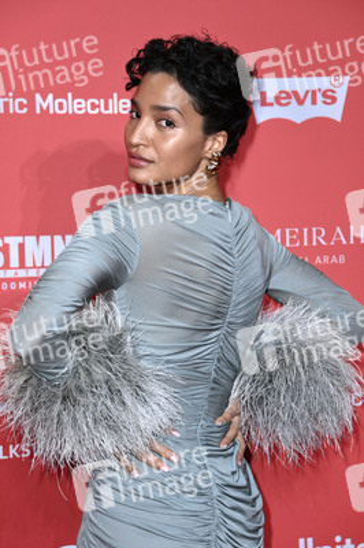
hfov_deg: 13.7
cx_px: 182
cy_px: 274
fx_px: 1519
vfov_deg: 20.4
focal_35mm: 100
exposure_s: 1/250
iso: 800
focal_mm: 100
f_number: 5.3
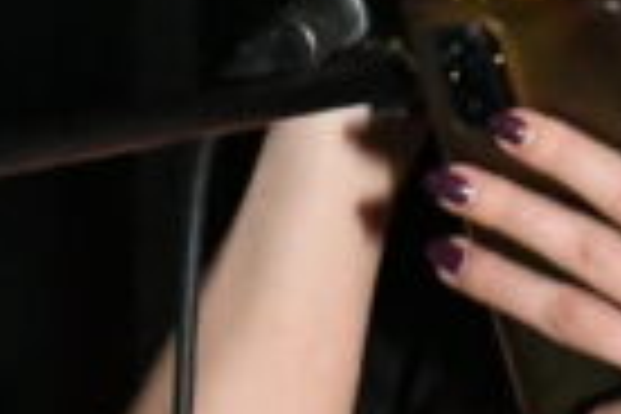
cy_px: -47
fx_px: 38447
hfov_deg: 0.9
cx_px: 378
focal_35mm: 2229
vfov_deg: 0.6
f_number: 5
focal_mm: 200
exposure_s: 1/400
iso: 6400
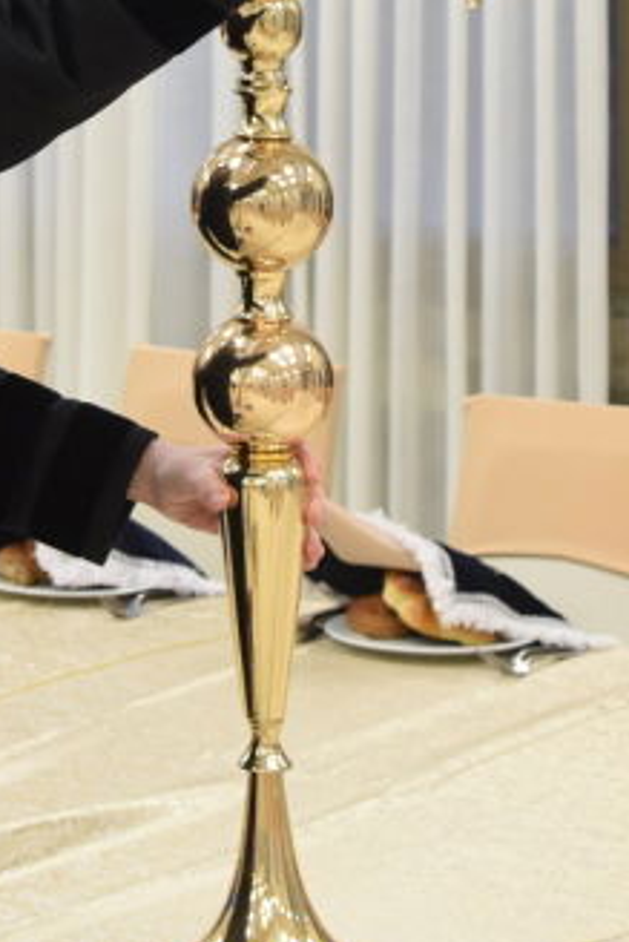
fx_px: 4084
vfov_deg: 13.0
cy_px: -10
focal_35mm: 156
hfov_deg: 8.7
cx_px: -57
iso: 1600
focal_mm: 50
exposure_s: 1/160
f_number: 5
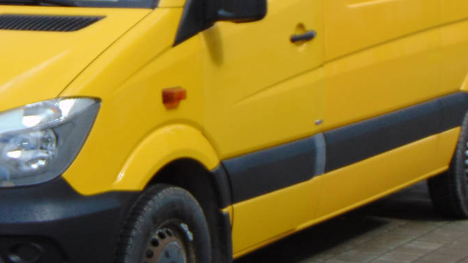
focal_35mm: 129
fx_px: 1601
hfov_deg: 16.5
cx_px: 107
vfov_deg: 9.4
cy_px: 35
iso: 80
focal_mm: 9
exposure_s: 1/500
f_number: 3.5
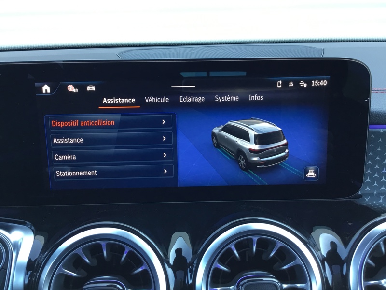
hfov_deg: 58.4
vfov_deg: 45.4
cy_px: 145
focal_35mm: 31
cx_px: 193
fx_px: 346
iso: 40
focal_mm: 3.3
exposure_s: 1/33
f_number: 2.4
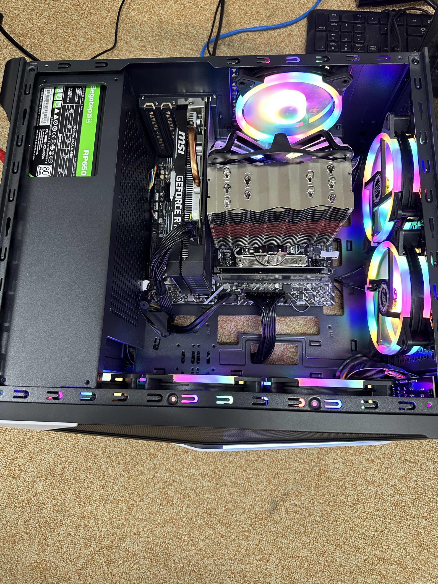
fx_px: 405
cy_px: 292
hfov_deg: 56.8
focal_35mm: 24
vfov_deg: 71.6
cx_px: 219
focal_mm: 6.86
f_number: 1.78
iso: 250
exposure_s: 1/89
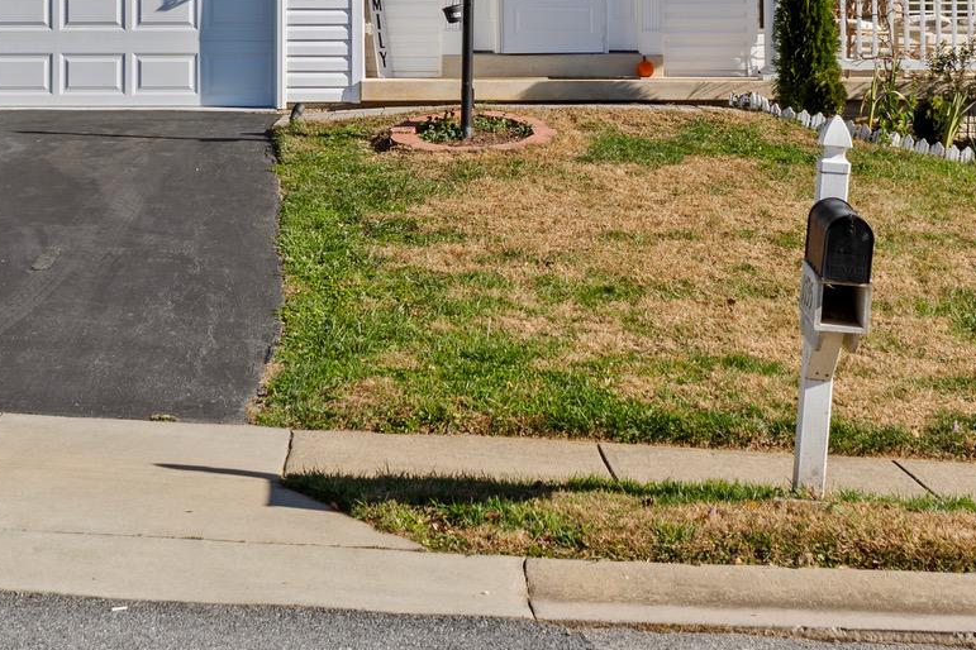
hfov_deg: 26.1
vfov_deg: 17.0
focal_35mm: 78
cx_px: 467
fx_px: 2105
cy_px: -75
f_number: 9
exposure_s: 1/125
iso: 100
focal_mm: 19.5
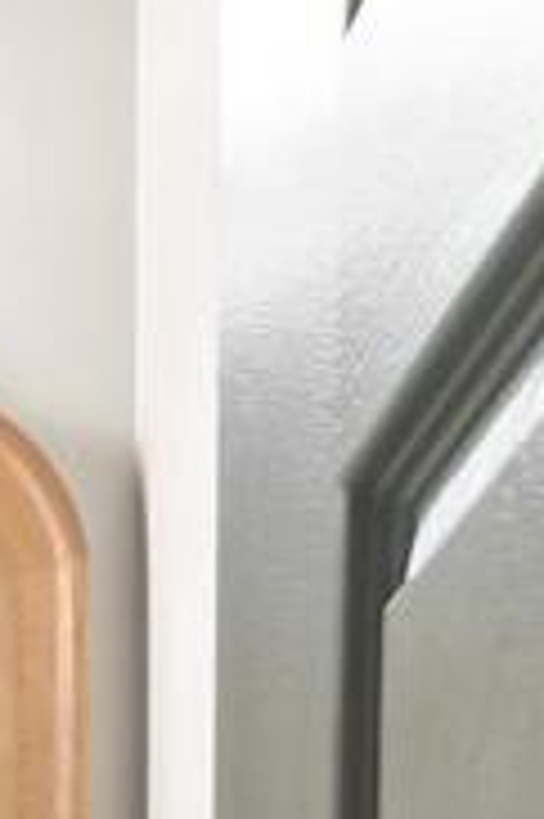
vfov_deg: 14.4
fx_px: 2702
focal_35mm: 119
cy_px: 1629
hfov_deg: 6.1
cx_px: -2284
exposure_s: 1/15
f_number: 7.1
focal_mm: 10
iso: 2200
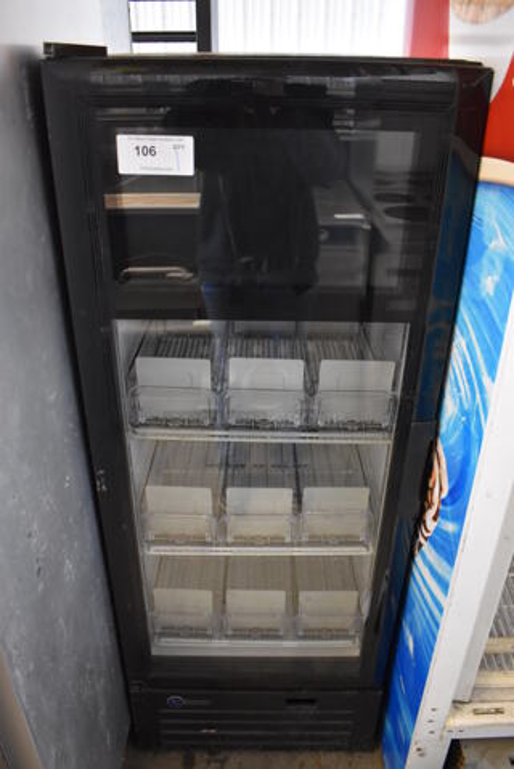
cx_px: 257
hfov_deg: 48.0
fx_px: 577
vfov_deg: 67.4
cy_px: 384
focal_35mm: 27
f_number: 3.5
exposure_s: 1/30
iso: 2200
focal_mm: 18
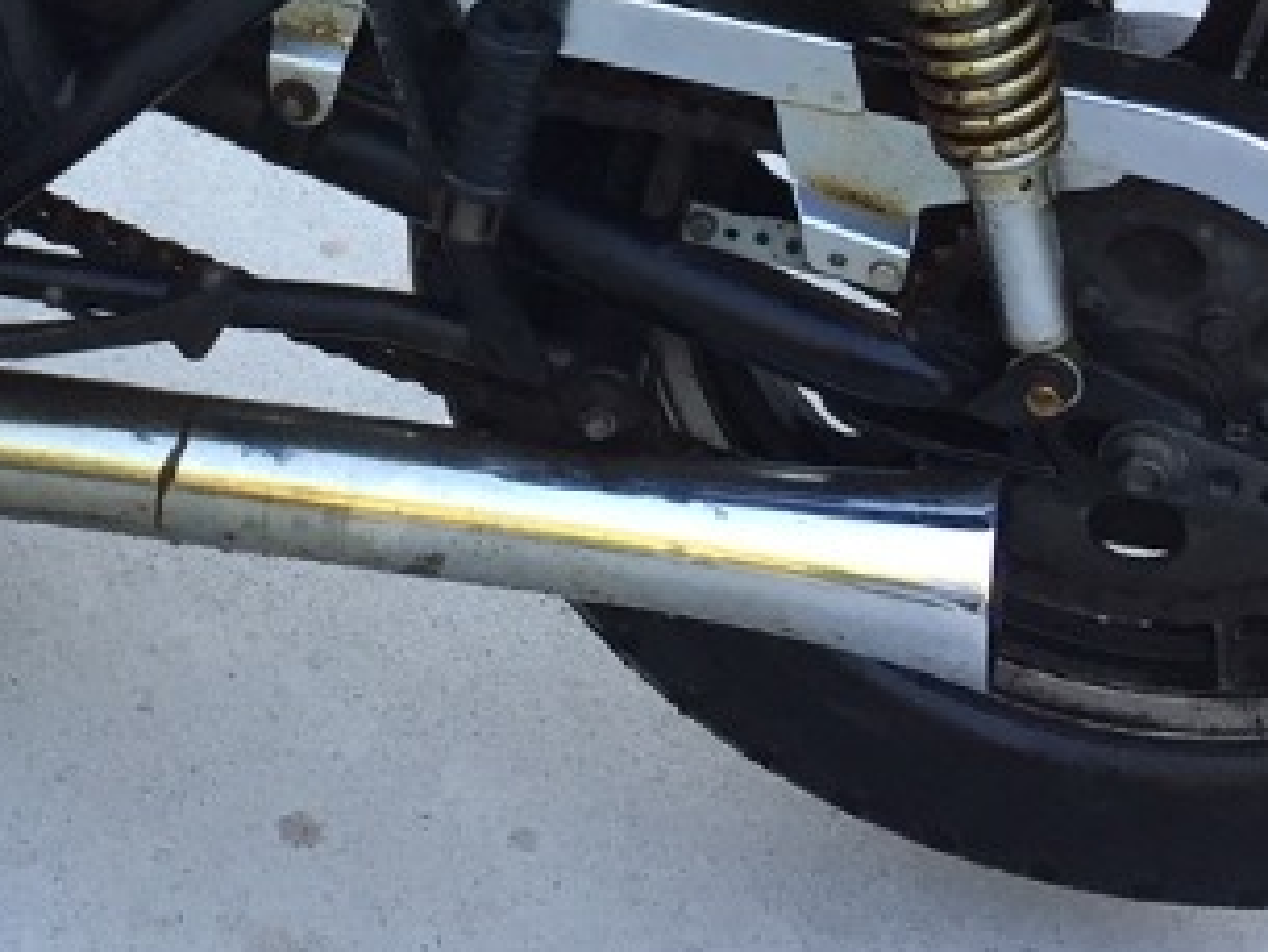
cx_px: -58
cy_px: -549
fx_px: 4178
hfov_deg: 16.8
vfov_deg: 12.3
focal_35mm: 114
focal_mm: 4.15
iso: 32
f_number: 2.2
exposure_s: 1/40
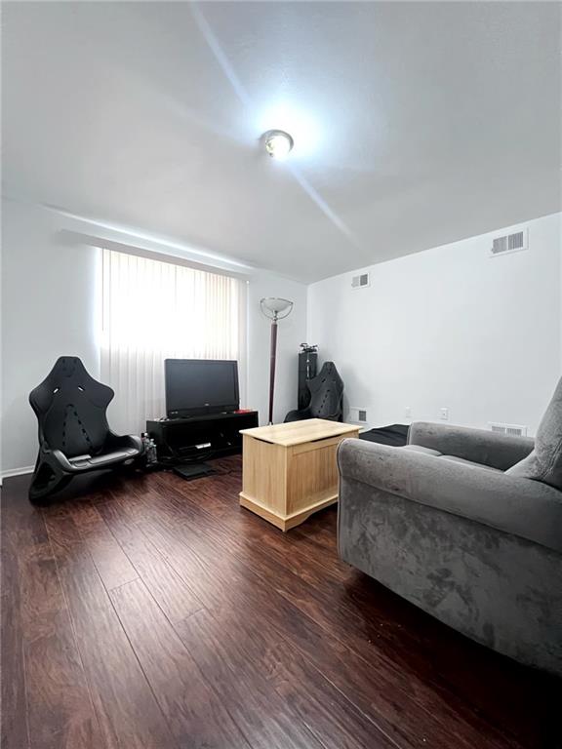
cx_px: 281
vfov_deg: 106.2
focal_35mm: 13
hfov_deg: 89.9
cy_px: 374
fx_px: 281
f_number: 1.8
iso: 1000
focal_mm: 1.57
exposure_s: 1/41
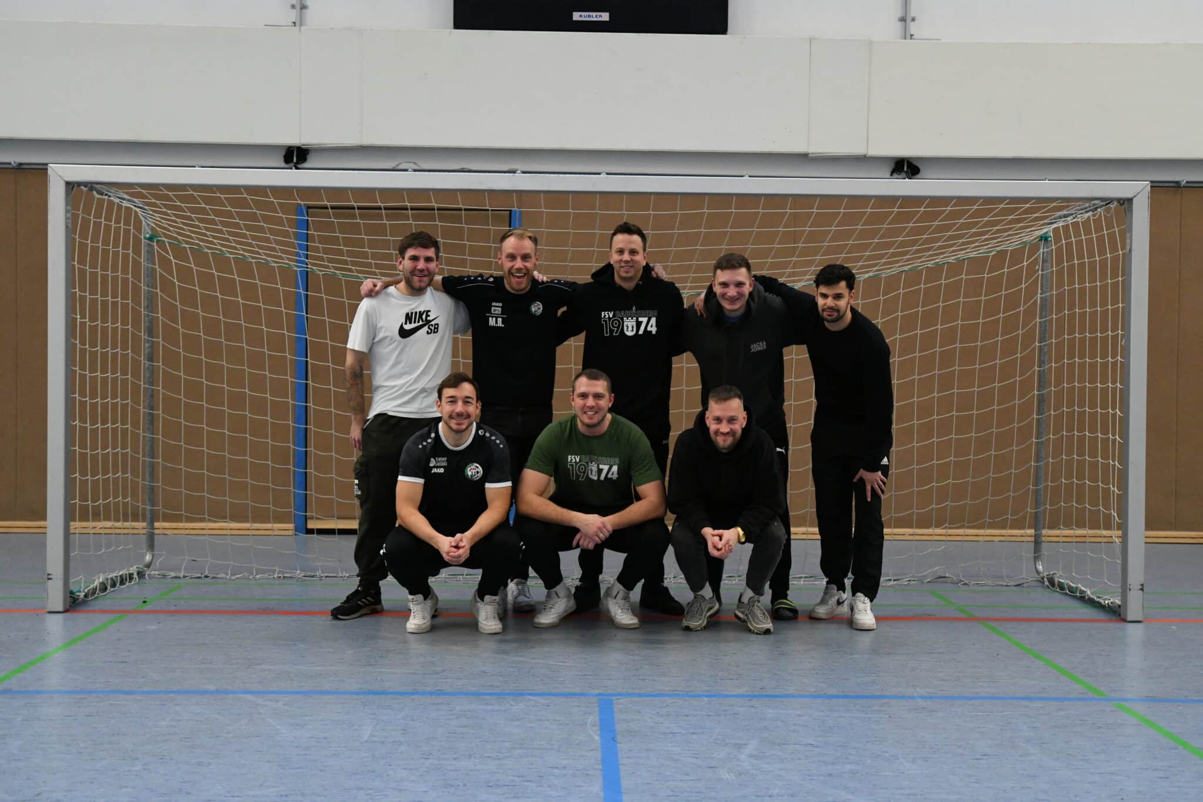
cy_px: 401
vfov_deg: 35.0
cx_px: 602
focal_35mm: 38
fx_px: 1270
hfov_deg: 50.7
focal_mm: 38
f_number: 2.8
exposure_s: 1/800
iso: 5000
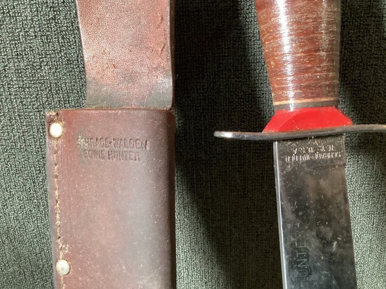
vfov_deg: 39.6
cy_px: 132
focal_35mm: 36
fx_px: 401
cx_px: 215
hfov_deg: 51.3
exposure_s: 1/17
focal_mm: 3.3
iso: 640
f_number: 2.4
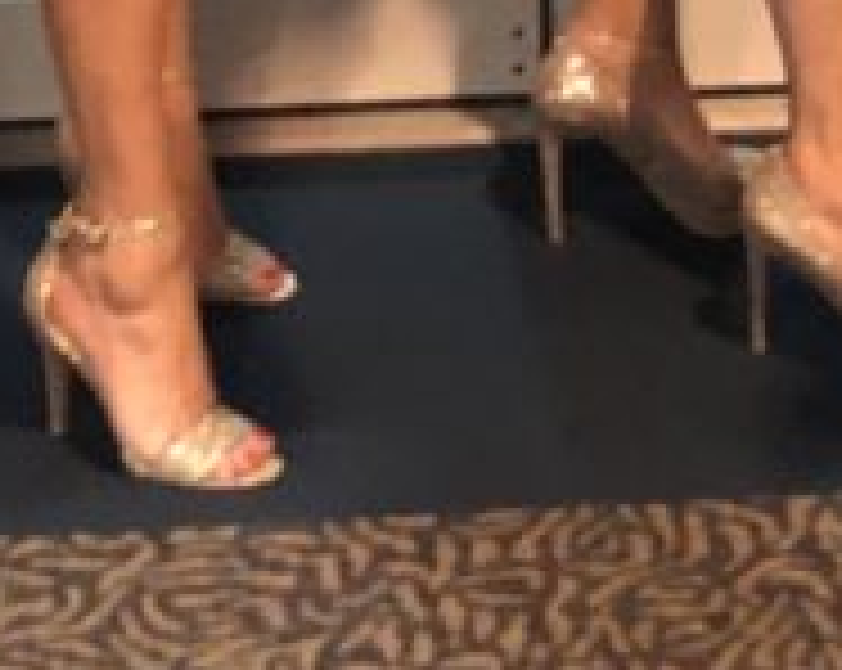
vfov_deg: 9.2
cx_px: 234
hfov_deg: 12.8
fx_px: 3732
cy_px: -940
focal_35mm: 150
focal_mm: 3.99
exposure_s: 1/4
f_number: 1.8
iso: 125
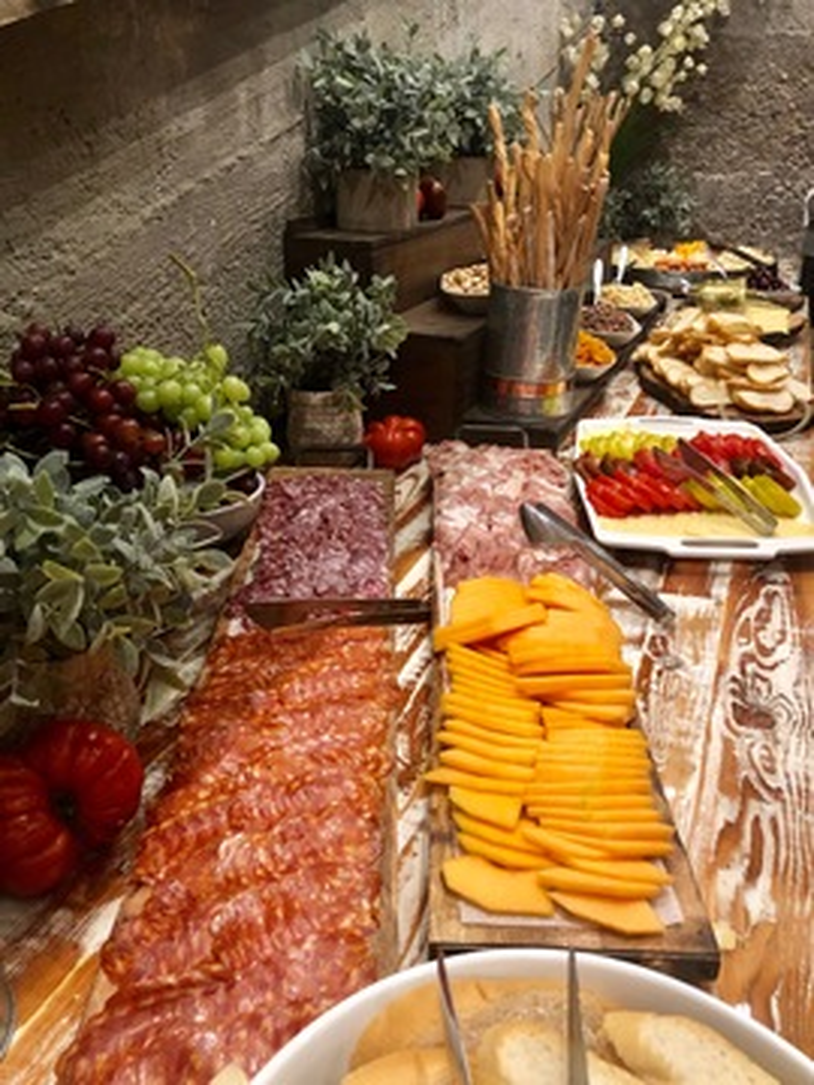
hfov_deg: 49.7
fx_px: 878
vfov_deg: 63.4
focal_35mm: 28
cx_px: 407
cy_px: 542
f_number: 1.8
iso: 100
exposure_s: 1/15
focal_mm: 3.99
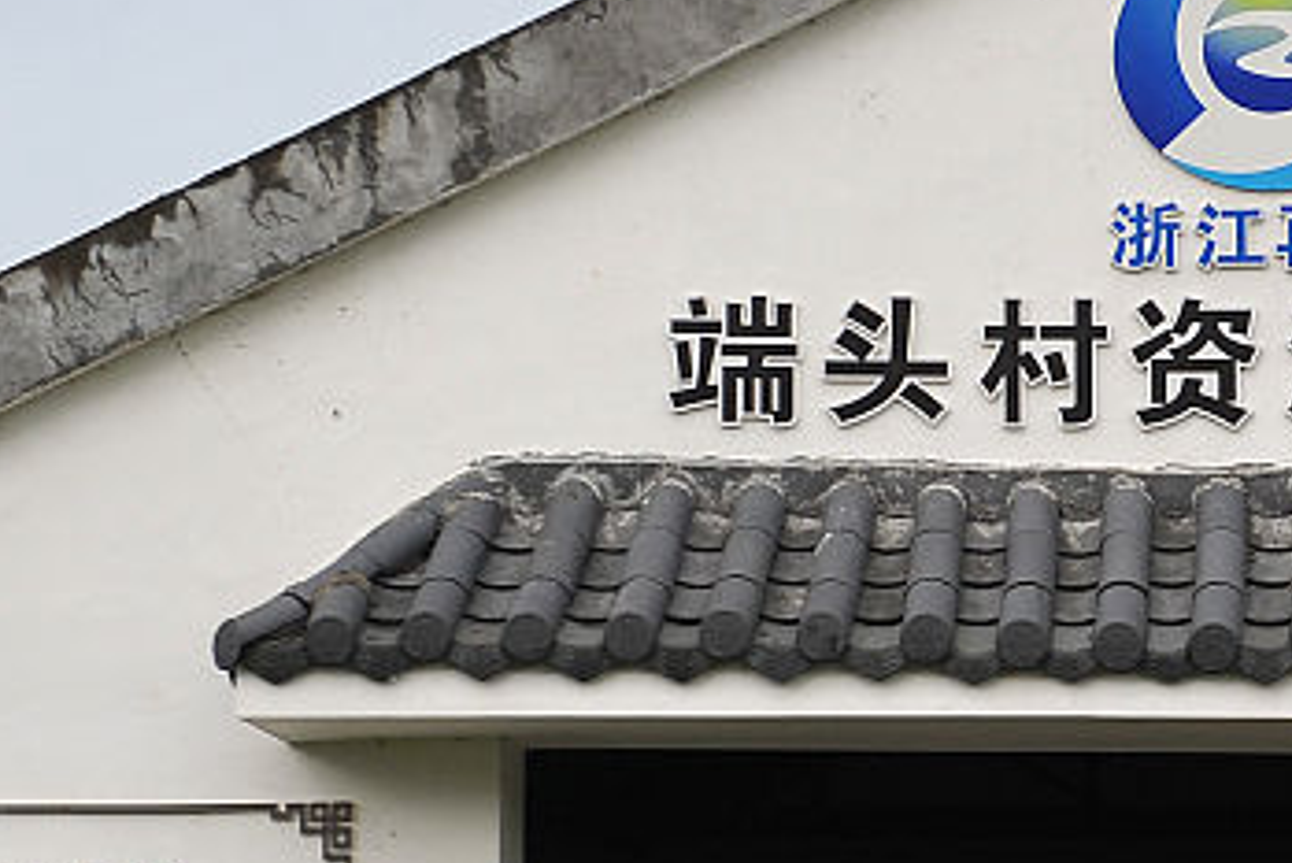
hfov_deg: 12.3
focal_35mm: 165
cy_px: 1007
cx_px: 1344
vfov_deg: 8.3
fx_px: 5924
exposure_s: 1/500
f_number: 6.3
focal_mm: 48
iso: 320
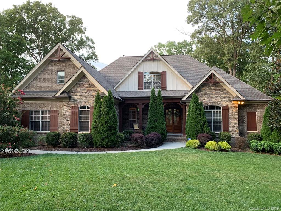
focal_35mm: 26
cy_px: 106
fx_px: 211
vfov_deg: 53.1
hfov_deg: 67.3
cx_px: 140
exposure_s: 1/121
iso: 64
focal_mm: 4.25
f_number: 1.8
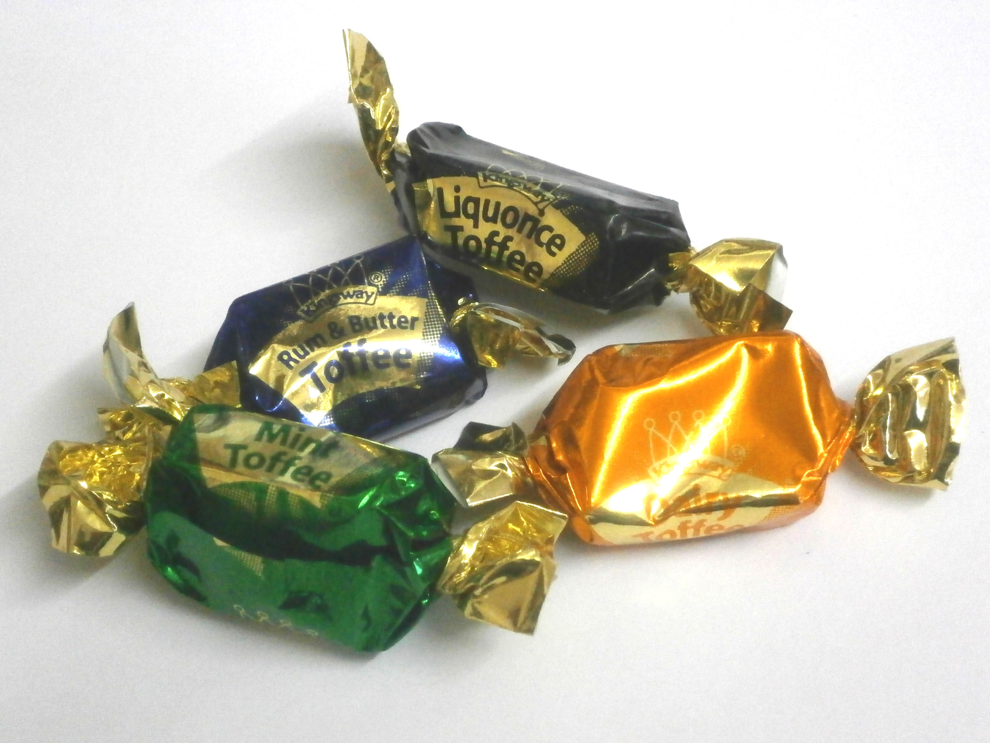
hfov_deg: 26.7
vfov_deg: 20.2
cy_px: 372
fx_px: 2088
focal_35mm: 73
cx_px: 495
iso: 800
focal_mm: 13
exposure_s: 1/60
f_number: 4.4
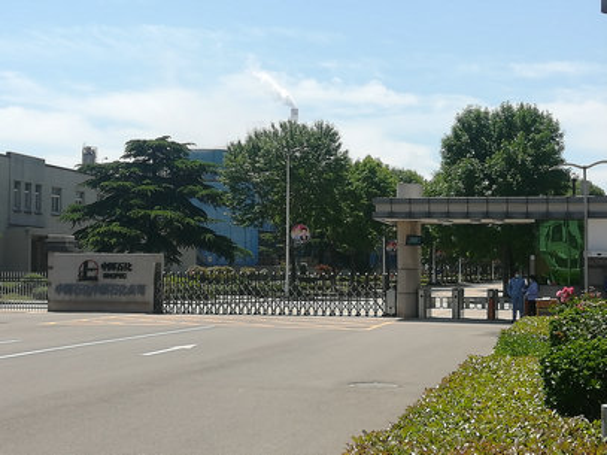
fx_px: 1175
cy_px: 228
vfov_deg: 21.9
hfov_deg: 29.0
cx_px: 304
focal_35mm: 67
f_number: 2.2
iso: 50
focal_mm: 3.81
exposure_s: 1/880
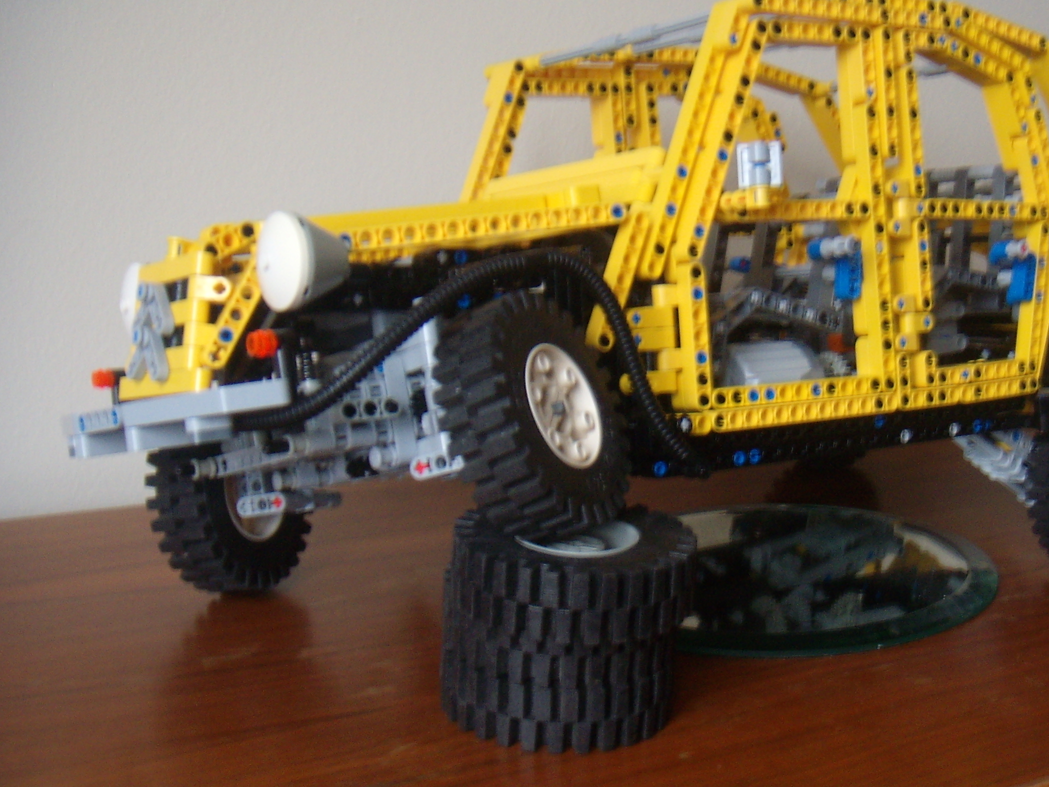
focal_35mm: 51
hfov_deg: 37.2
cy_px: 408
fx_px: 1546
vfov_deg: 28.6
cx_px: 684
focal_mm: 6.4
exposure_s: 1/8.74
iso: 100
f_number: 3.5
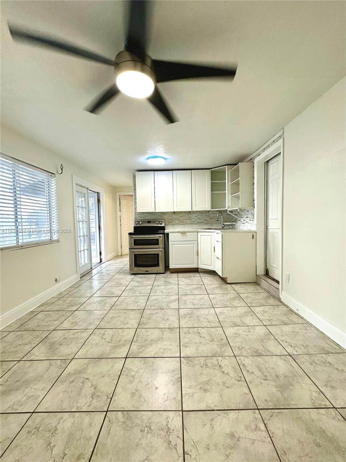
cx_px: 173
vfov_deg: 102.1
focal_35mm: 14
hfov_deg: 85.7
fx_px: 187
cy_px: 231
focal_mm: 2.22
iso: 320
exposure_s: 1/120
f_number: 2.2
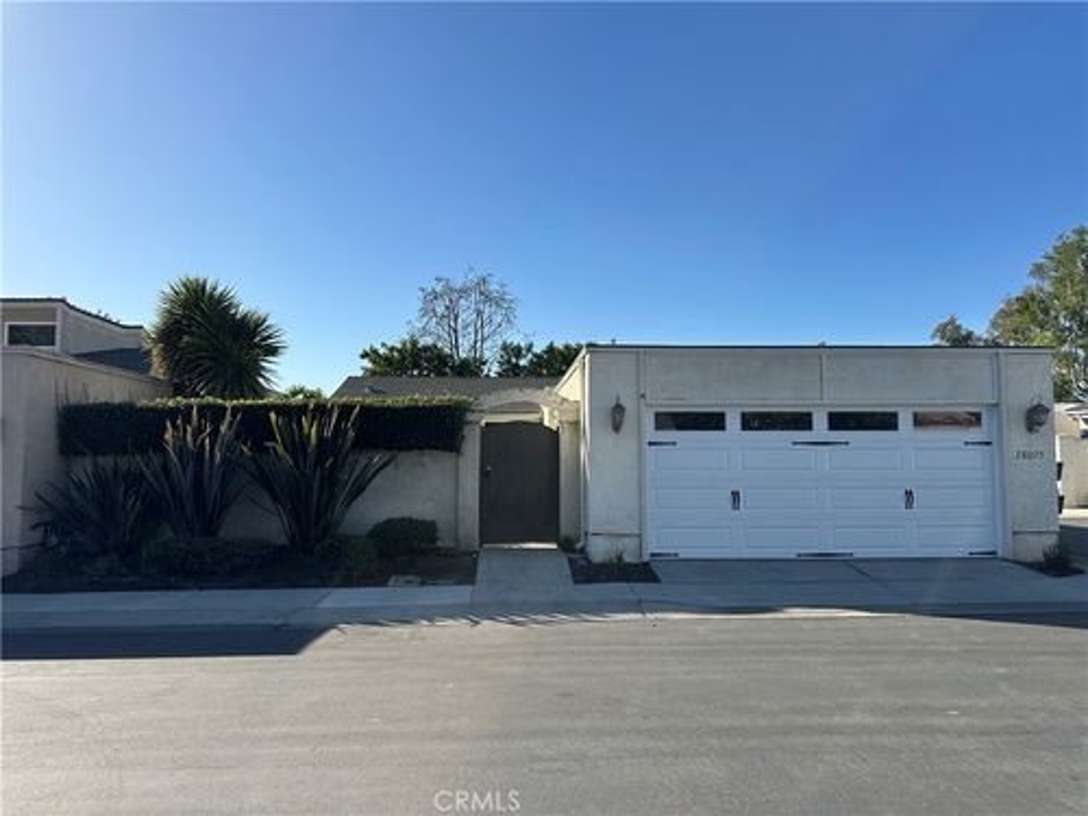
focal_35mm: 24
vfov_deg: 56.8
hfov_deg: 71.6
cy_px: 408
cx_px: 544
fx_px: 754
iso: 80
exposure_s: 1/5263
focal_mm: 6.86
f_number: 1.78
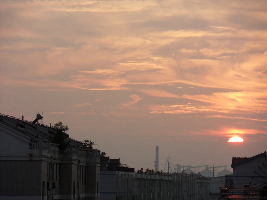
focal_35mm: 240
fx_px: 1851
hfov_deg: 8.2
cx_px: 134
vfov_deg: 6.2
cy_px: 100
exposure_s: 1/125
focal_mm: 42
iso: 100
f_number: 5.8
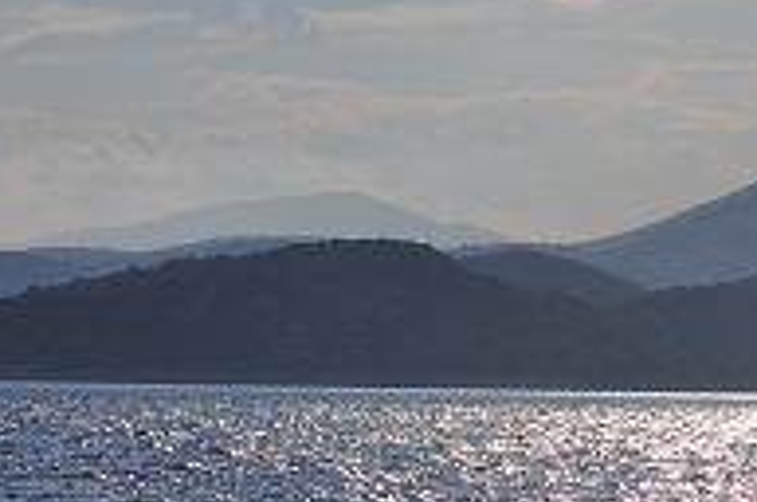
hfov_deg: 6.0
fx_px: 7179
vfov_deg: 4.0
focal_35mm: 342
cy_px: 347
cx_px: 416
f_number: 8
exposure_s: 1/2500
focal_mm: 80
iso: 200
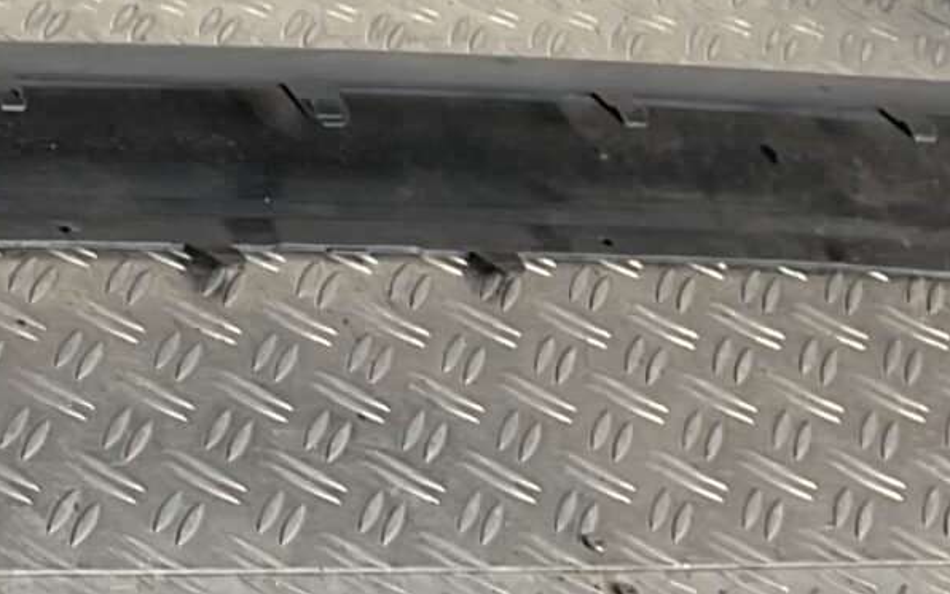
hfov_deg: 13.6
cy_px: -16
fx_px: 3419
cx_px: -936
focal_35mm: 132
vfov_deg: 9.9
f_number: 1.8
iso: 16
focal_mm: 3
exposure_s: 1/147
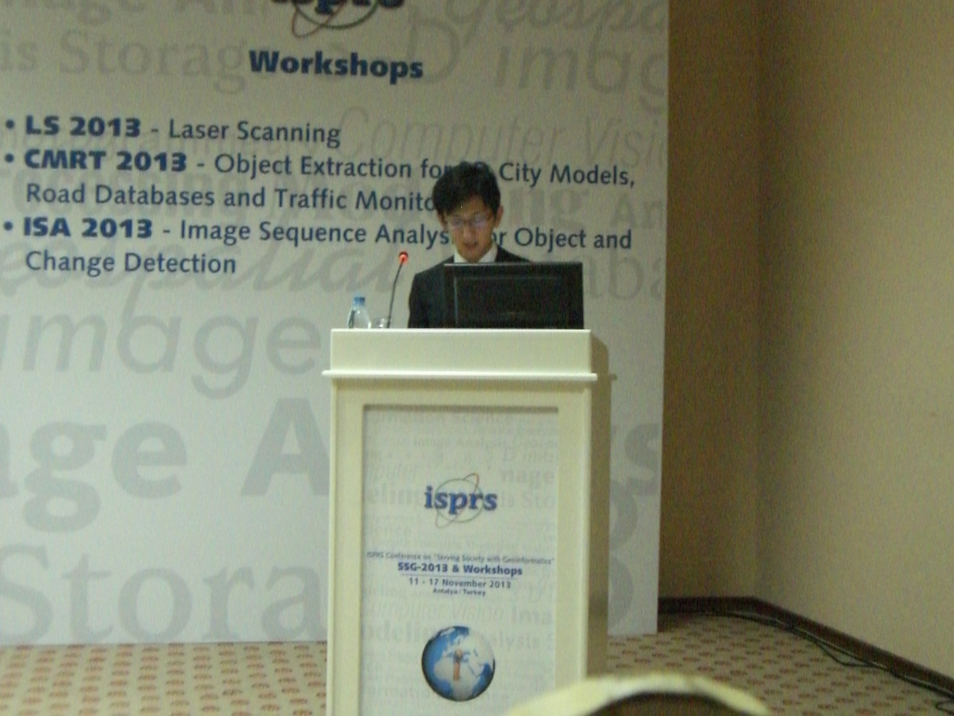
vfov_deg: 26.6
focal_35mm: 55
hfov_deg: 34.9
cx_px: 477
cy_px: 358
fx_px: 1516
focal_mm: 9
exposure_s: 1/30
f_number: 3.3
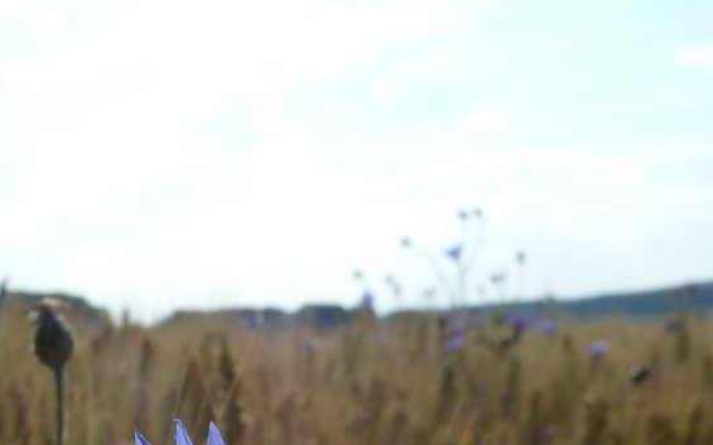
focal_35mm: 49
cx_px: 77
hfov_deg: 38.4
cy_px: 441
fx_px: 952
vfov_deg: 25.1
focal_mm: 4.1
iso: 80
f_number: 5.6
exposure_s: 1/640
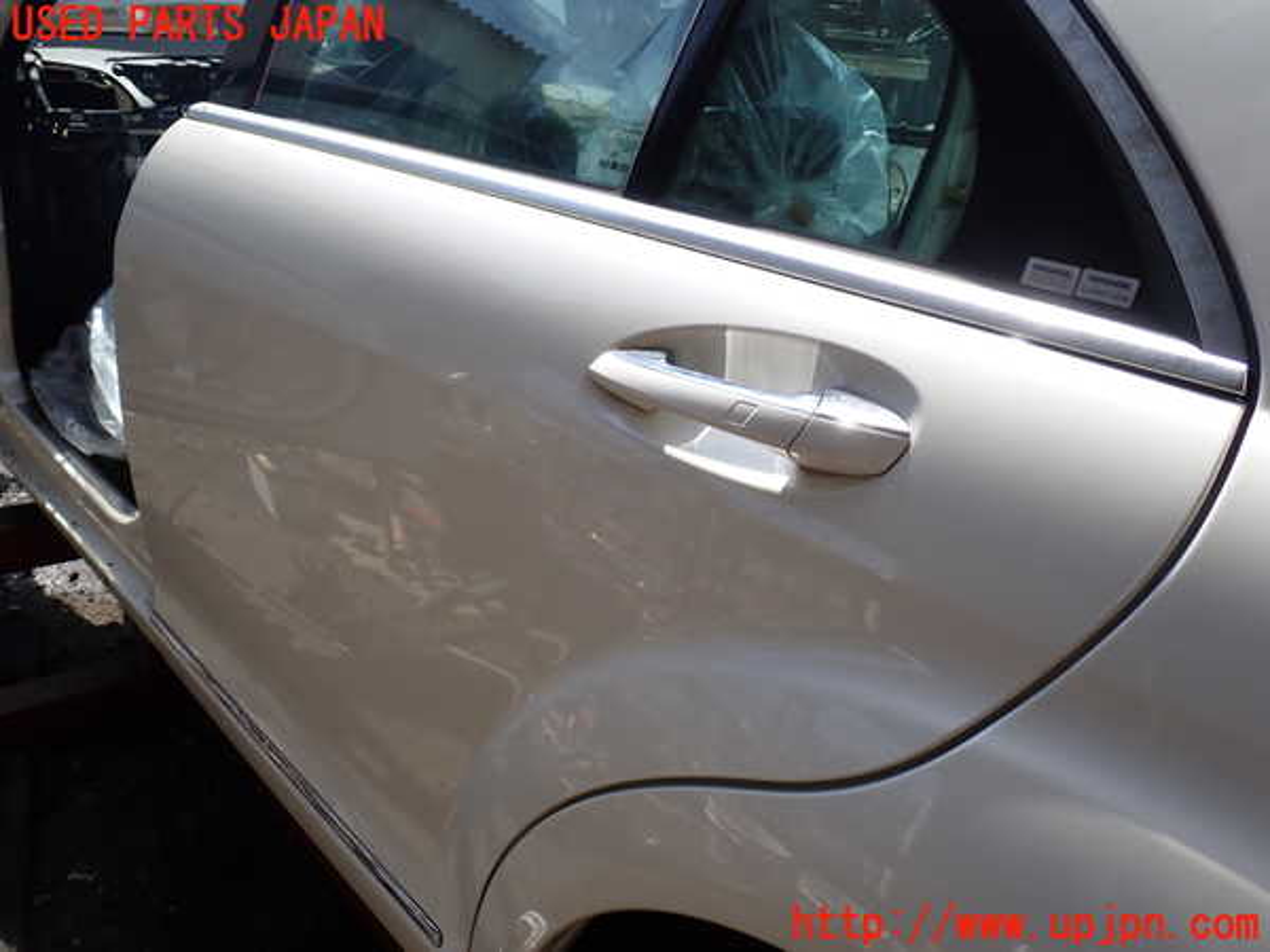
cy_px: 476
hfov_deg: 60.0
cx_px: 635
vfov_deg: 46.8
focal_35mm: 30
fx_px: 1101
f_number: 3.2
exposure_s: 1/640
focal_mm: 5.4
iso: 100
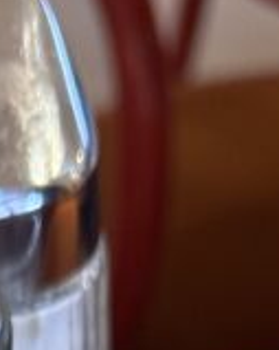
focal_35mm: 151
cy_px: 938
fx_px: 1560
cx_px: -110
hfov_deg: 10.0
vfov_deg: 10.4
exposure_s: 1/61
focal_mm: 6.76
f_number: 1.78
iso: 200
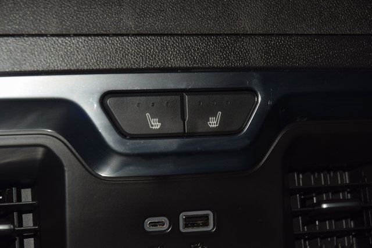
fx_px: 1085
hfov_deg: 19.5
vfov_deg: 13.0
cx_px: 186
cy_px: 124
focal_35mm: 105
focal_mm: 70
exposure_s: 1/125
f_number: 8
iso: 100
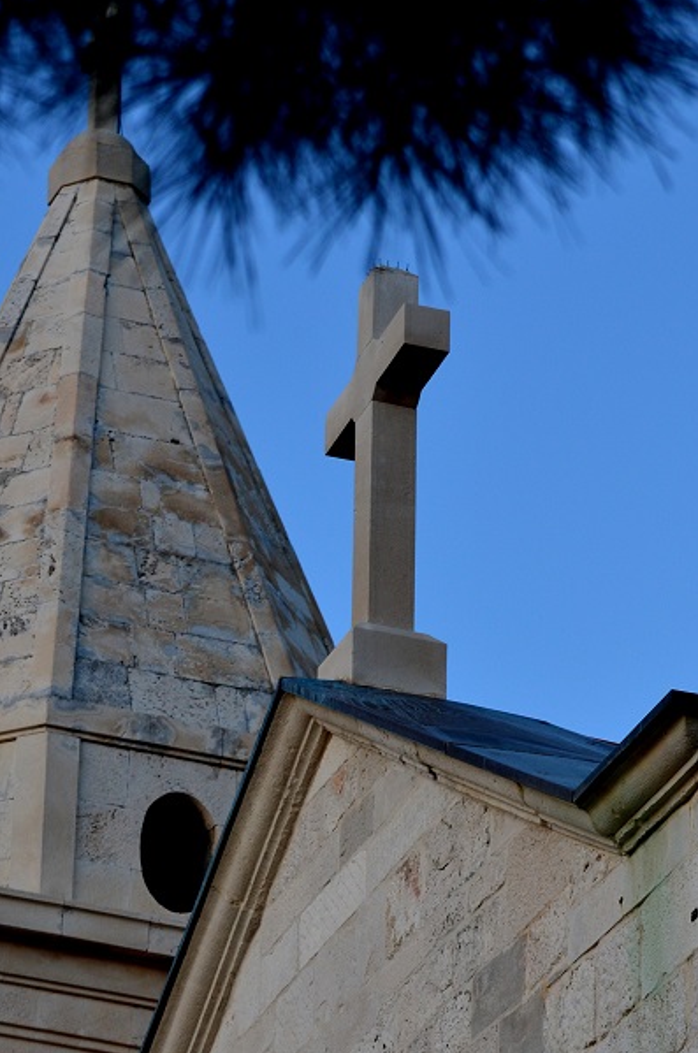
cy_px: 839
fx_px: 5110
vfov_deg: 11.7
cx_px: 212
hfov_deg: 7.8
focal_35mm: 175
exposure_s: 1/250
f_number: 5.6
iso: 400
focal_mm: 70
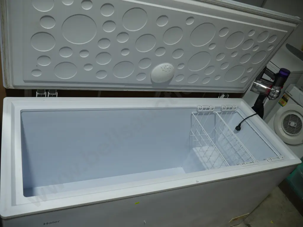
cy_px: 114
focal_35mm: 30
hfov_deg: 59.9
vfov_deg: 46.8
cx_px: 152
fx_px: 263
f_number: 4.5
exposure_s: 1/125
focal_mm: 15
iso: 200
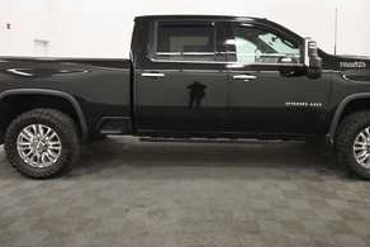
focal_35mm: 26
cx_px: 194
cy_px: 99
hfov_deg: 69.3
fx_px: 267
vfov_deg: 49.3
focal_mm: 13
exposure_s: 1/125
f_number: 4.8
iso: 800
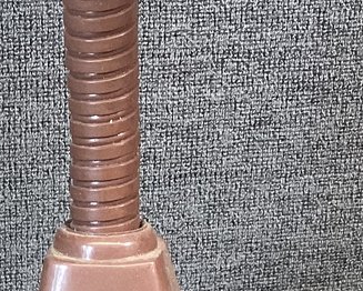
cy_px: 540
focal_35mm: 140
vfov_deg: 10.3
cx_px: 113
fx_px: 1505
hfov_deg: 13.7
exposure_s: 1/50
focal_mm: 3.3
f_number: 2.4
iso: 125
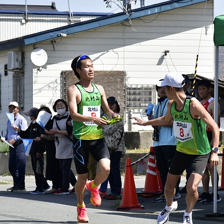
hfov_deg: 8.2
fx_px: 1567
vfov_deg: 8.2
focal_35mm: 214
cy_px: 131
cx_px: 133
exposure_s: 1/1250
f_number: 9
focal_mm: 90
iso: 640
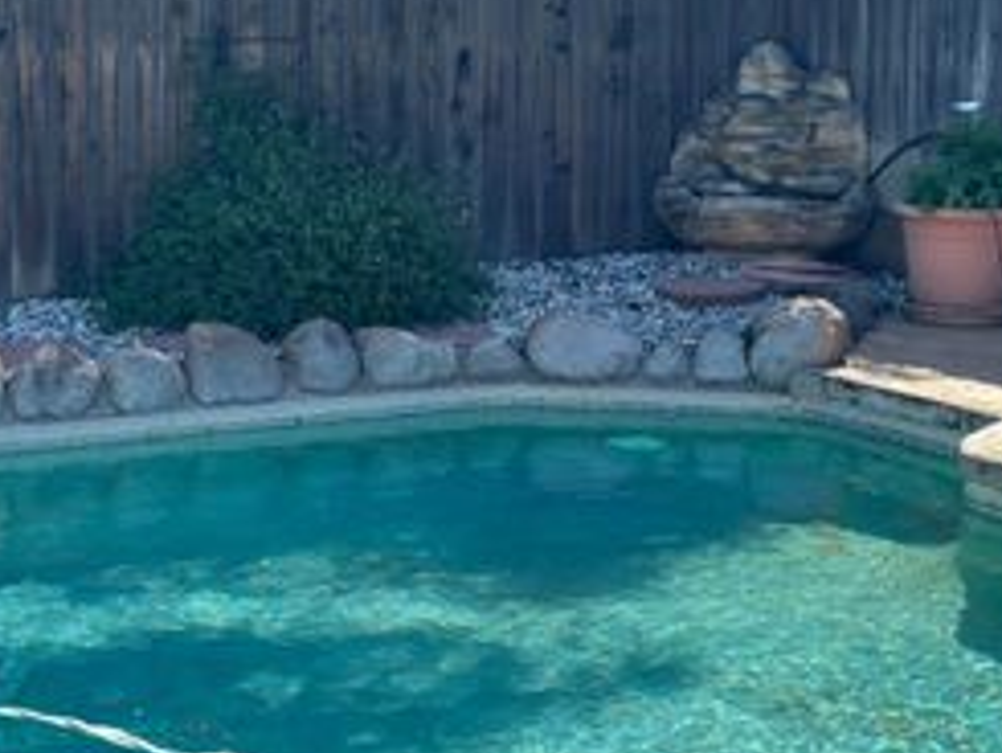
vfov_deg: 15.1
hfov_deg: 20.0
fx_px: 2838
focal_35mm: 98
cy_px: 276
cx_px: 585
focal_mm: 6.86
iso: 80
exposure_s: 1/2028
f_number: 1.78
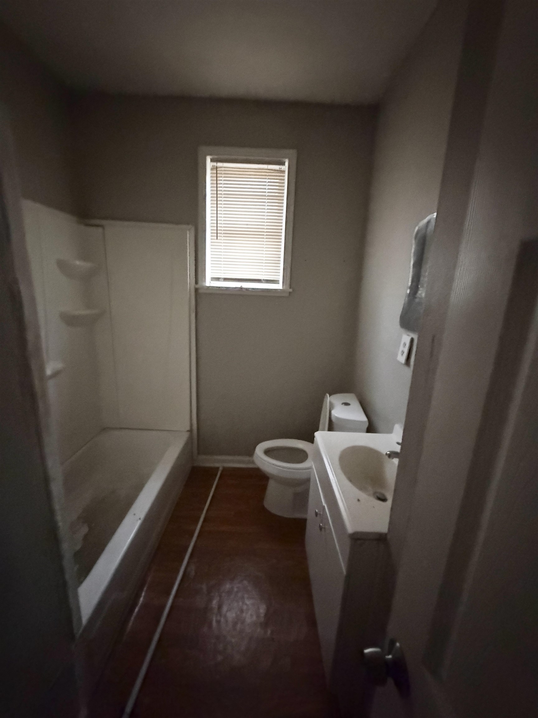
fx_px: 290
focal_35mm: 14
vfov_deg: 102.1
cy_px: 359
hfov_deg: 85.7
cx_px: 269
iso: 3200
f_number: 2.2
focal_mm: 2.22
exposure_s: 1/30
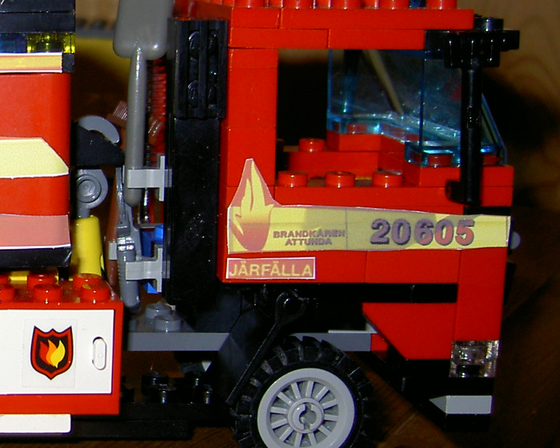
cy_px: 170
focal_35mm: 88
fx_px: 1459
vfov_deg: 17.4
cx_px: -139
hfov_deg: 20.2
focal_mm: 5.6
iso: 50
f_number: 2.8
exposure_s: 1/60
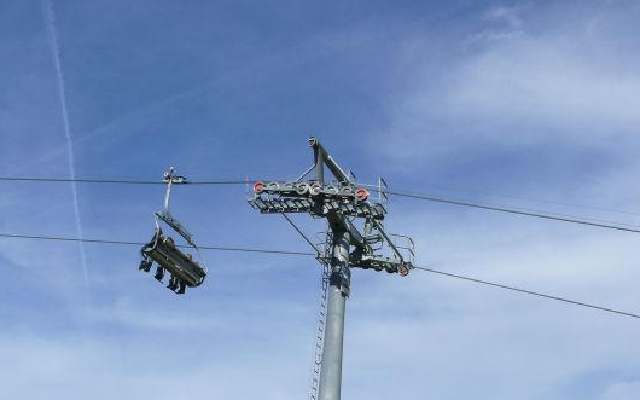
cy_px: 324
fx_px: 977
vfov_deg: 22.8
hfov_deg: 36.3
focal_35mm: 56
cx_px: 334
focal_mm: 7.4
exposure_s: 1/400
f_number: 8
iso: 100
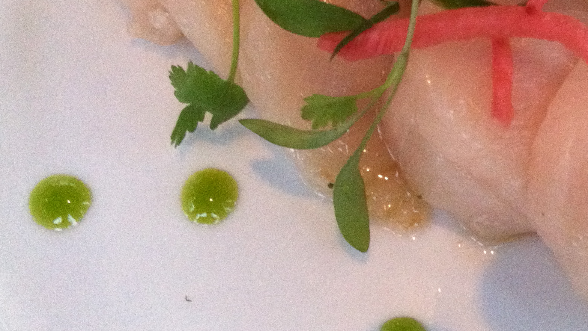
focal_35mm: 63
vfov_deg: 19.0
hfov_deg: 32.6
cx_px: 451
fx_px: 982
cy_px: 109
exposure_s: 1/15
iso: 640
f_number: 2.8
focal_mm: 3.85
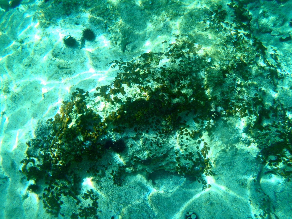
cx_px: 146
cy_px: 110
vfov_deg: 49.7
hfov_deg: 63.4
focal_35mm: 28
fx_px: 236
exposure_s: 1/200
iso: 80
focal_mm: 5
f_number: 3.9
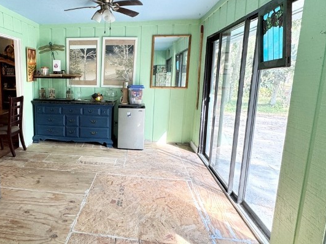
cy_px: 120
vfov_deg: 51.3
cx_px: 94
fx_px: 254
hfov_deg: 62.7
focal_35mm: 27
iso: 200
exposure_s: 1/120
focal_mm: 2.22
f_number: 2.2
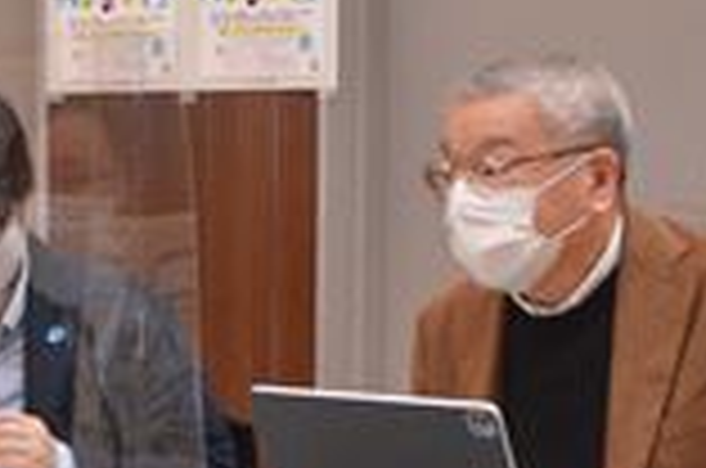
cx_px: -63
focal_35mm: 124
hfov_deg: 16.1
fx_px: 2427
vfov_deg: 11.0
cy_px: 349
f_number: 4.5
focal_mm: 26
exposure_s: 1/320
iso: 3200
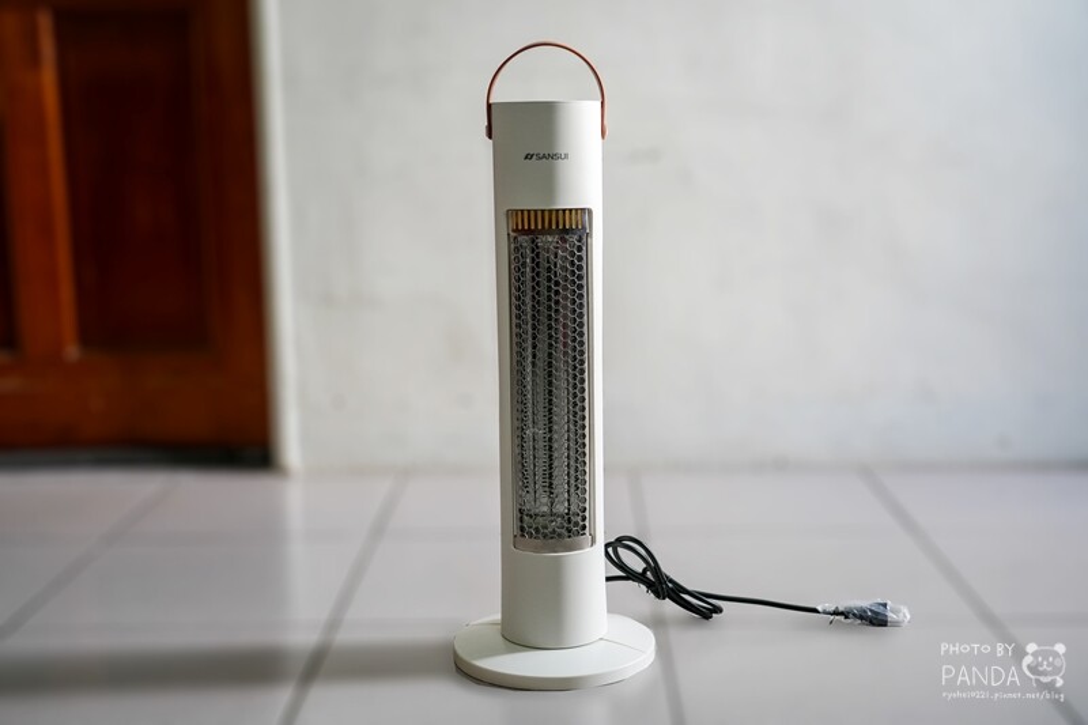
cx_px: 544
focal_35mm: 46
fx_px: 1390
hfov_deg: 42.8
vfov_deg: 29.2
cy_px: 362
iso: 640
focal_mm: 46
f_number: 4
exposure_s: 1/160
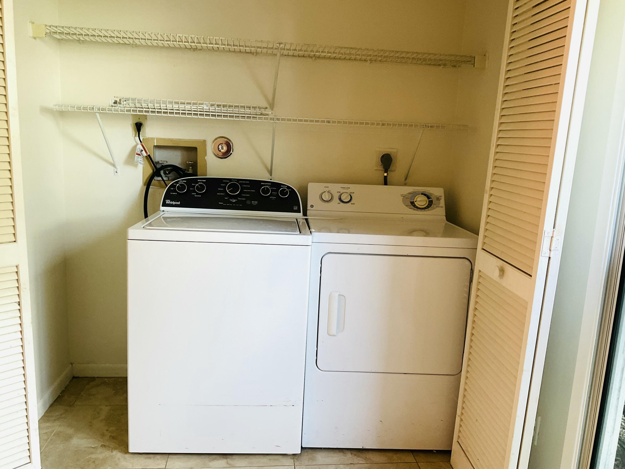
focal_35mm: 29
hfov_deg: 61.7
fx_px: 524
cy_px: 234
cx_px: 312
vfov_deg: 48.2
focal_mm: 3
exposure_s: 1/60
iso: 64
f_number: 1.8
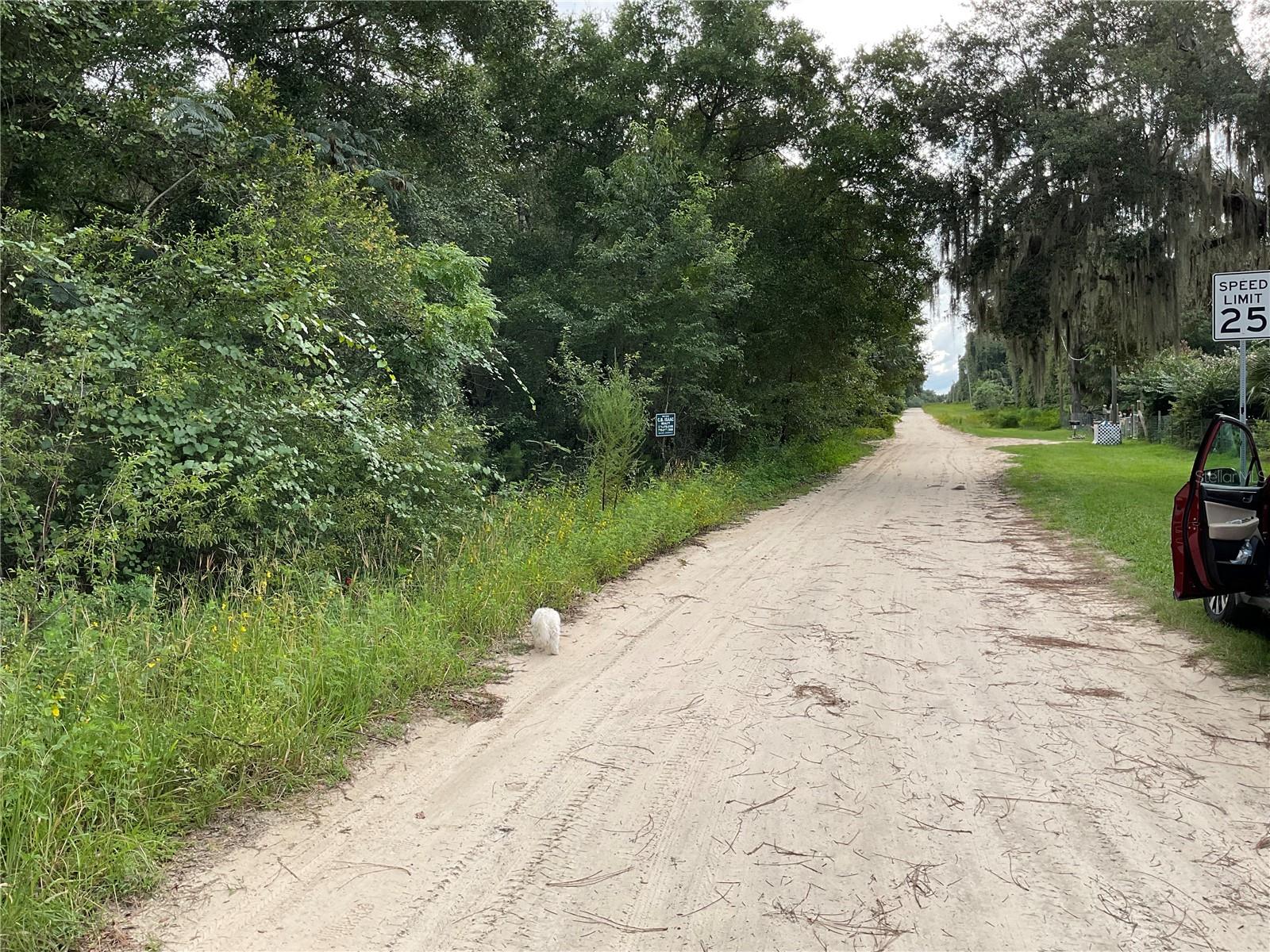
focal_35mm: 29
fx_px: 1064
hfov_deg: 61.7
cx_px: 635
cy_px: 476
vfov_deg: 48.2
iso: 16
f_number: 1.8
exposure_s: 1/574
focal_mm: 3
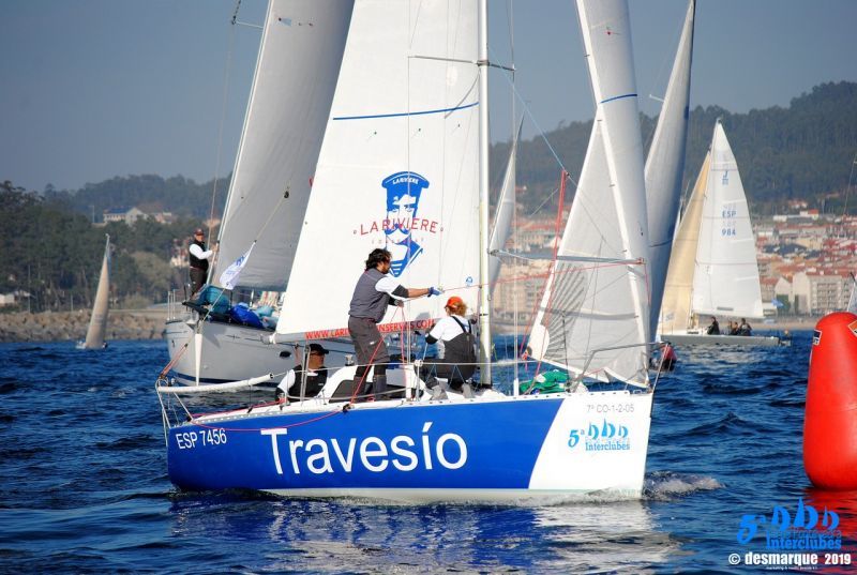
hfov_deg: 9.1
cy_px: 288
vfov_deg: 6.1
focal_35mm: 225
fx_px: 5367
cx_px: 428
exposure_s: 1/1600
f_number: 5
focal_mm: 150
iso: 200
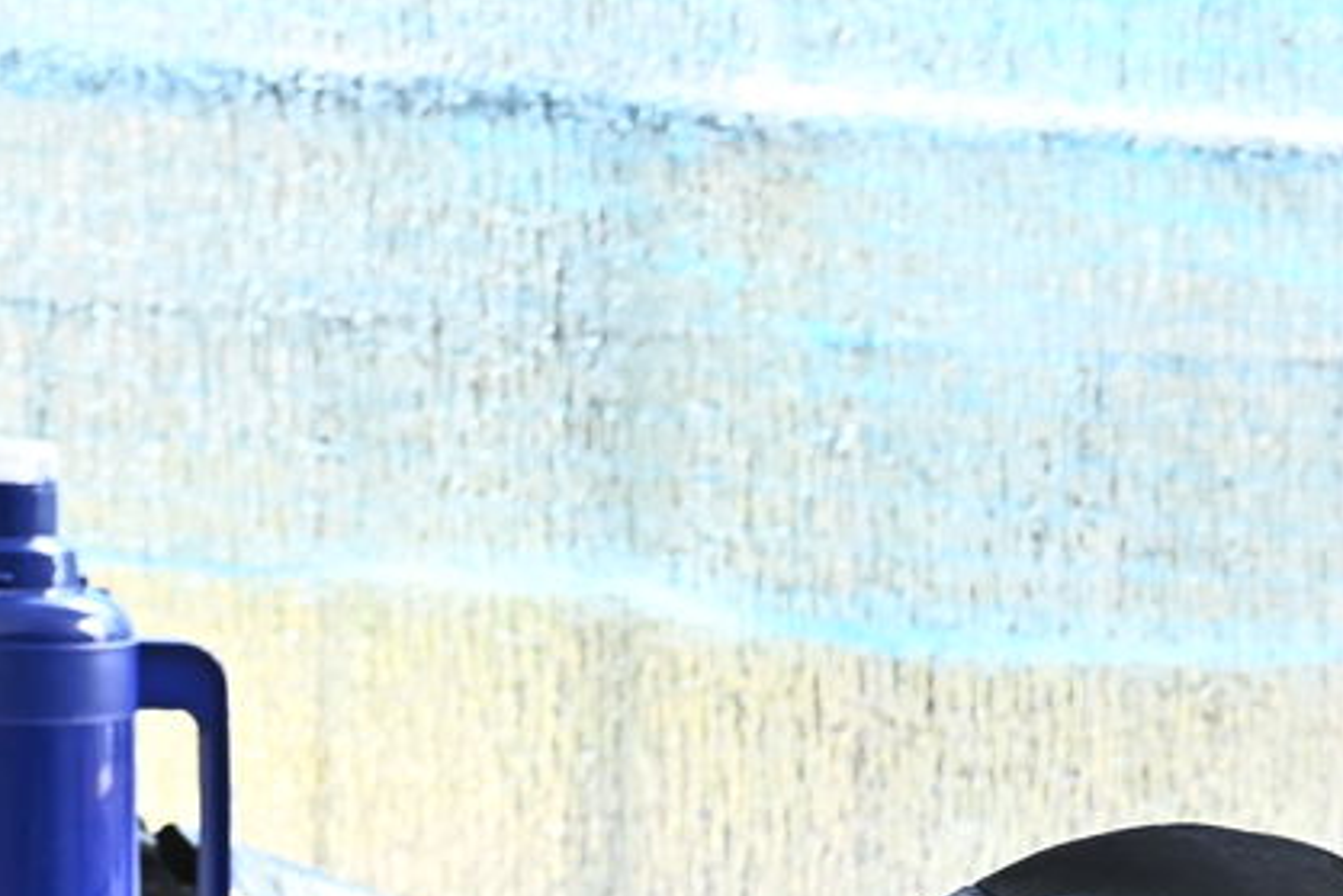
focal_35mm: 194
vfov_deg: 7.0
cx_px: 2162
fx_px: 7239
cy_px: 1381
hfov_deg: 10.2
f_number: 9
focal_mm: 58
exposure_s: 1/200
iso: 1250
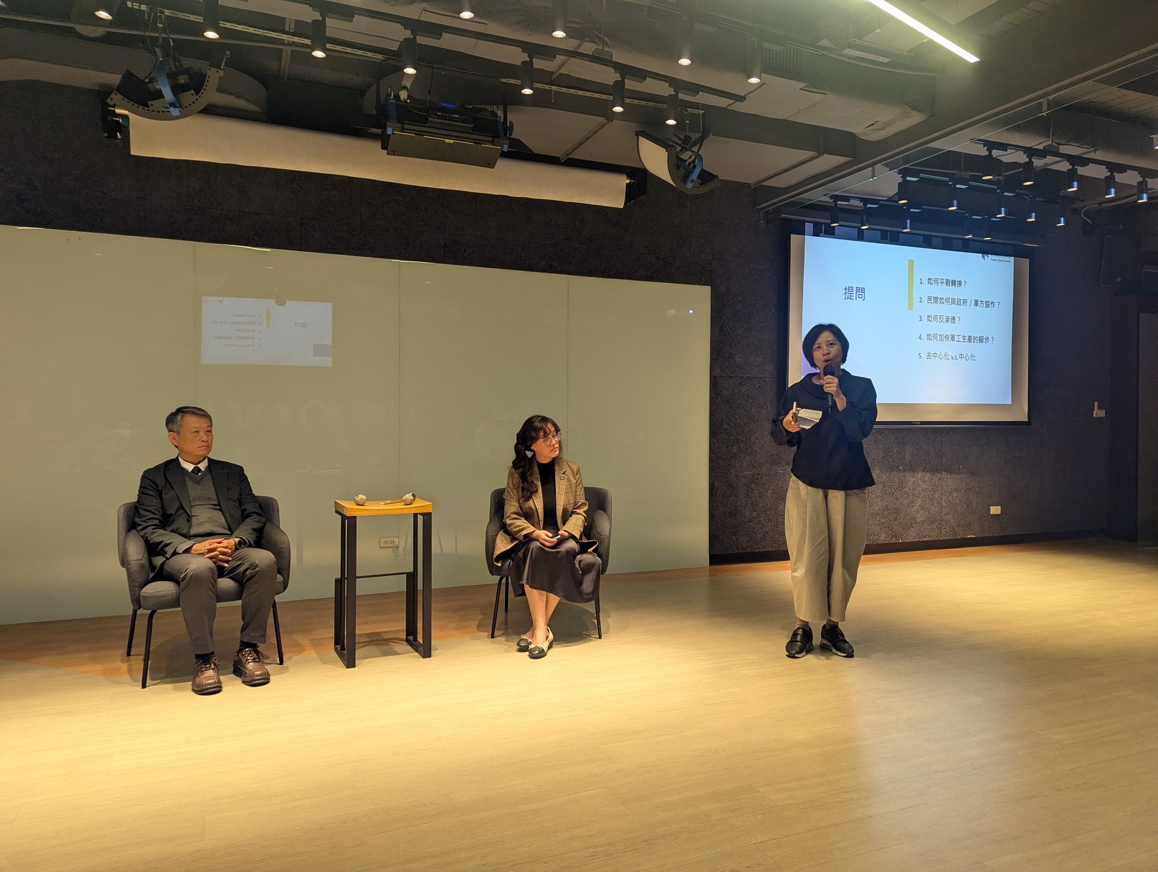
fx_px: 804
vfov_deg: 56.9
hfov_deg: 71.5
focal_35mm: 24
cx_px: 579
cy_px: 436
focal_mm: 6.81
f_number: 1.85
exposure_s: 1/120
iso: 106
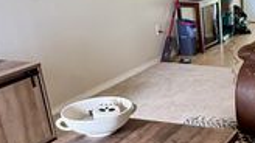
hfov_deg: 30.3
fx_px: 419
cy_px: 124
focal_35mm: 62
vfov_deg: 19.1
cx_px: 281
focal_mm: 2.22
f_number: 2.2
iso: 320
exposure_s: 1/60
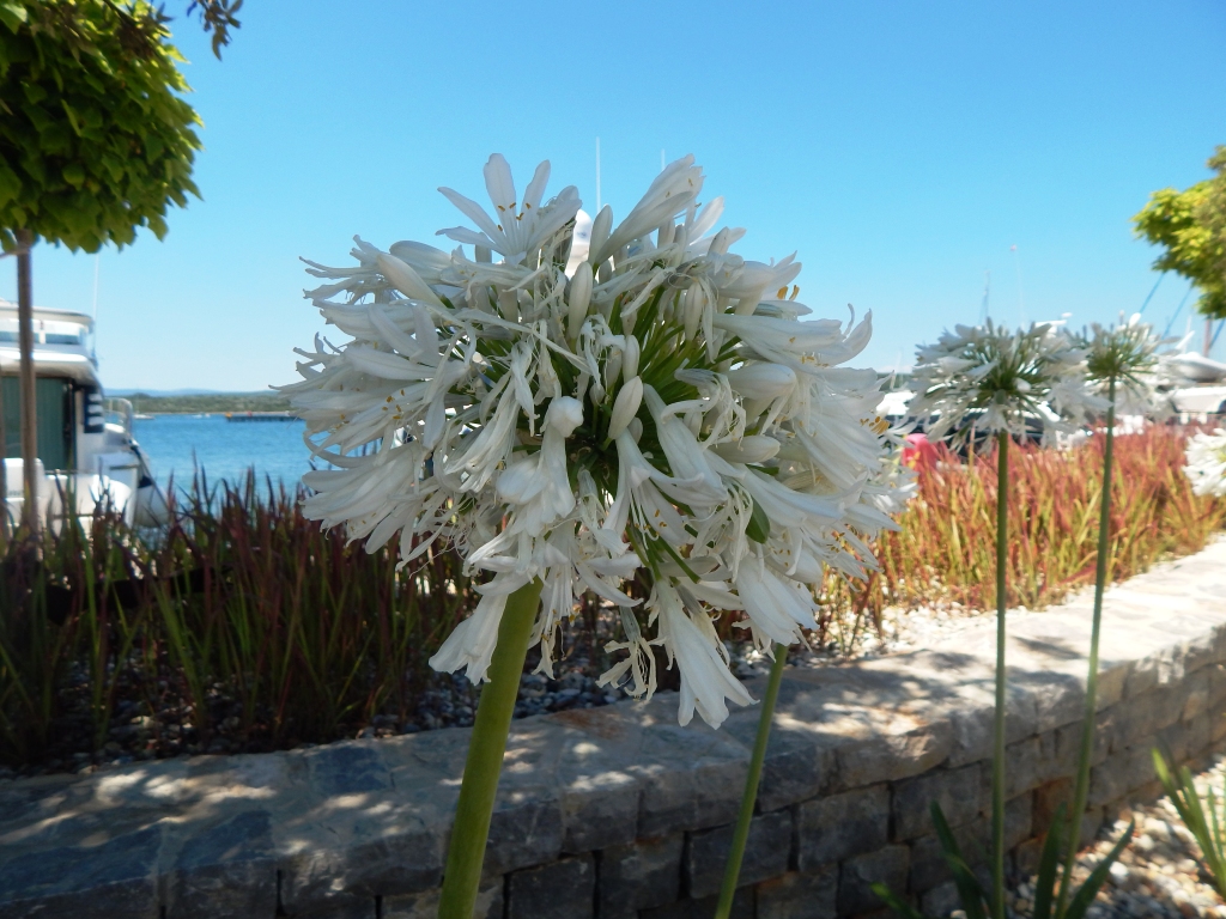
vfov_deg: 61.1
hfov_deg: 76.4
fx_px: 779
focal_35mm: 22
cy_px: 460
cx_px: 613
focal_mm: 4
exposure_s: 1/400
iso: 125
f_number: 6
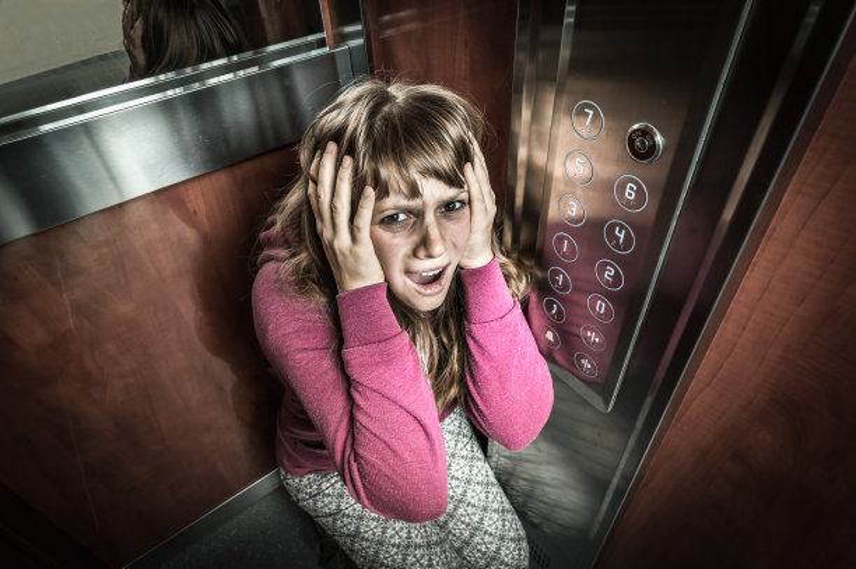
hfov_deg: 81.2
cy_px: 284
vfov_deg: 59.4
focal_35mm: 21
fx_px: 499
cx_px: 428
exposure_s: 1/160
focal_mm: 14
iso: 100
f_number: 8
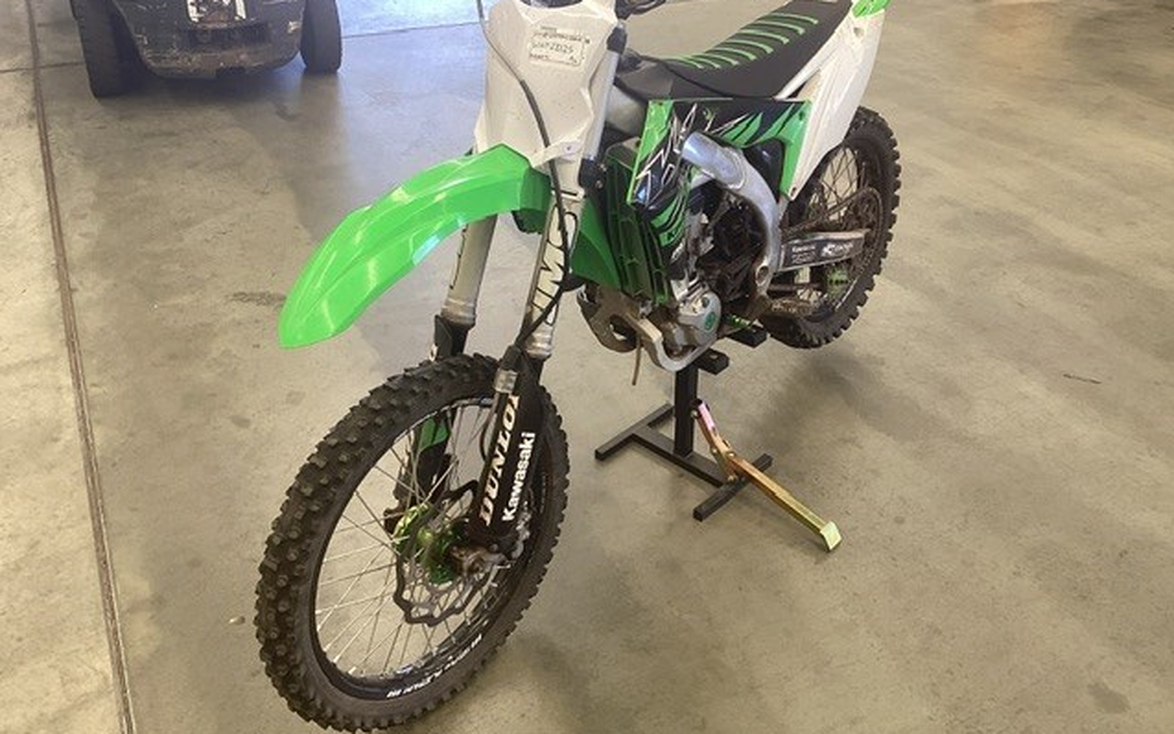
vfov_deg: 38.2
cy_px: 297
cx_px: 588
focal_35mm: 33
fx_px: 1056
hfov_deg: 58.1
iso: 50
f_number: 2.4
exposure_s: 1/60
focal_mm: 3.3
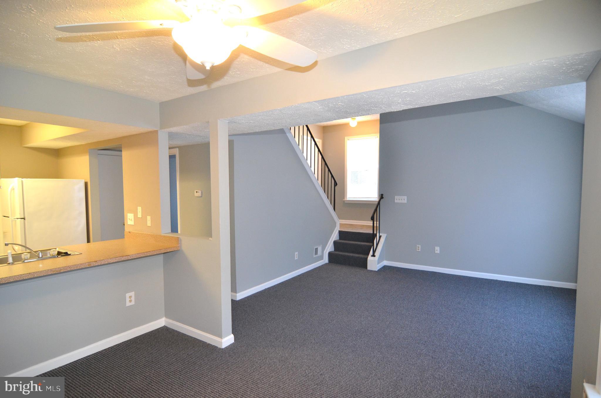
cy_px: 199
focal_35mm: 18
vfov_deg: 67.1
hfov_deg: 90.1
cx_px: 300
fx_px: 300
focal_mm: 12
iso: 800
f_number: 4
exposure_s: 1/60
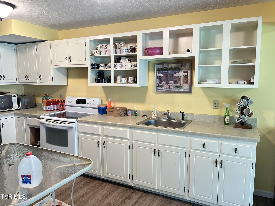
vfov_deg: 53.1
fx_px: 207
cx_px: 138
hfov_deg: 67.3
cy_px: 103
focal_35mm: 26
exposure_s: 1/60
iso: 250
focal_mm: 5.7
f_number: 1.5
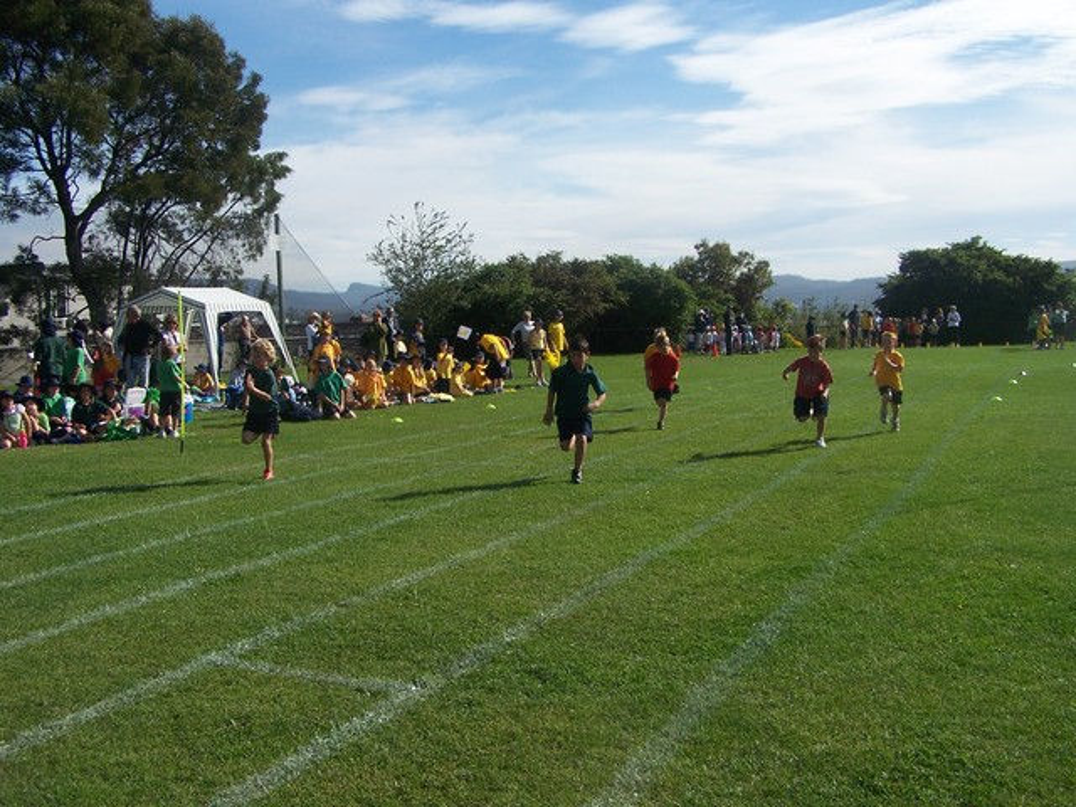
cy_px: 404
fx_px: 1181
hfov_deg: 49.0
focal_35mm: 38
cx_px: 538
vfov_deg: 37.7
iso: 80
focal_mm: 6.3
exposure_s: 1/1000
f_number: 4
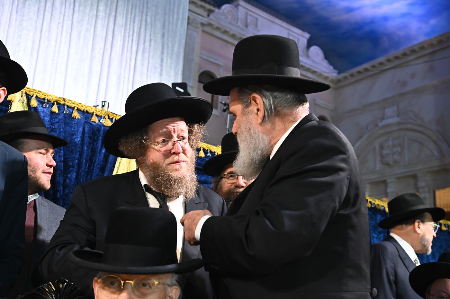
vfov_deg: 28.0
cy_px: 150
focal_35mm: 48
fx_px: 599
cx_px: 225
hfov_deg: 41.1
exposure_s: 1/200
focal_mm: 48
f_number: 5.6
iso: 3200
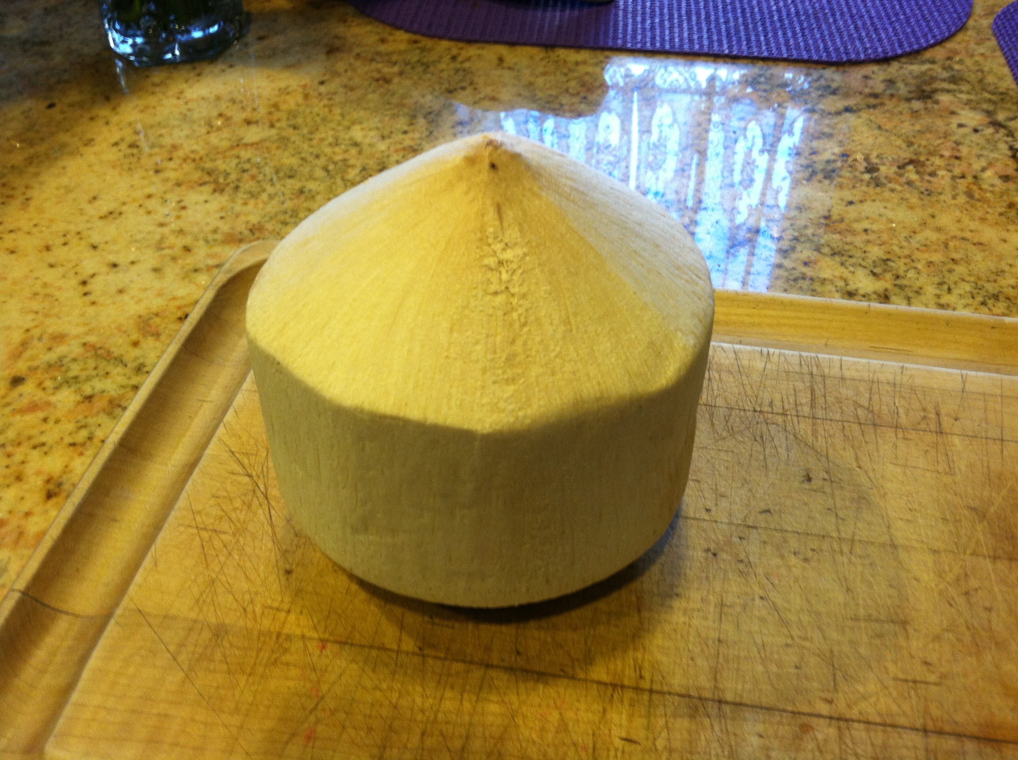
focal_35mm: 35
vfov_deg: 40.6
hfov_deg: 52.7
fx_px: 1028
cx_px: 509
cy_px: 380
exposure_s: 1/15
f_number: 2.8
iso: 100
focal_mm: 3.85
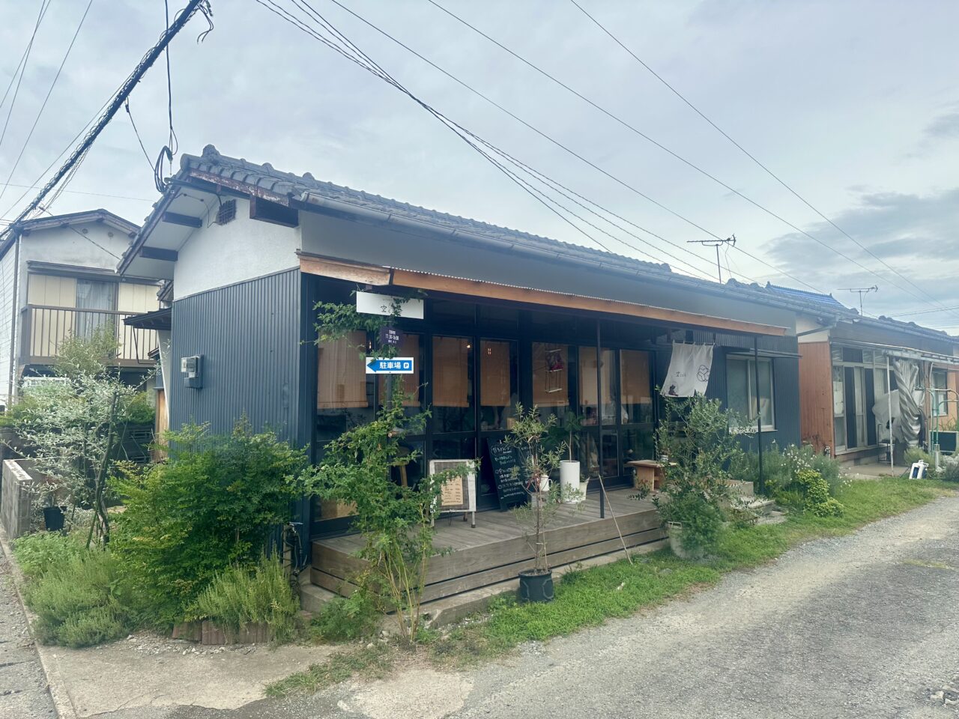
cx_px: 480
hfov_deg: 71.6
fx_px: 665
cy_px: 360
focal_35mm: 24
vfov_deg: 56.8
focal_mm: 6.86
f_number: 1.78
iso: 80
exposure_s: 1/3247
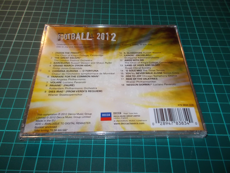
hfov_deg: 61.7
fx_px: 193
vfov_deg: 48.2
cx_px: 115
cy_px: 86
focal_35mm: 29
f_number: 3.3
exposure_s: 1/30
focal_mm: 4.1
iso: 200
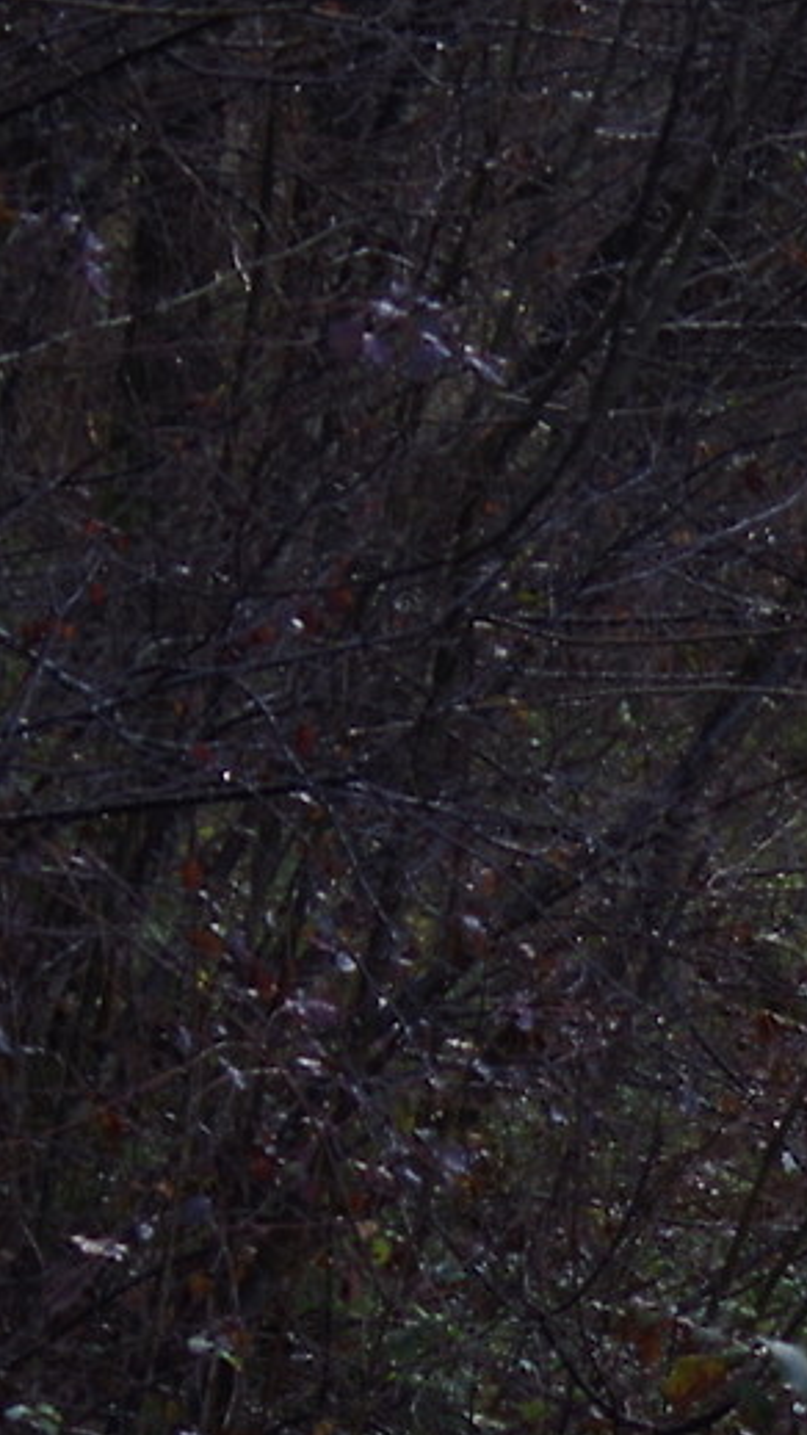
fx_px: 13807
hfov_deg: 3.3
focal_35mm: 363
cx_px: 1899
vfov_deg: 5.9
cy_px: 1402
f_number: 5
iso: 100
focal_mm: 50
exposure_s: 1/100
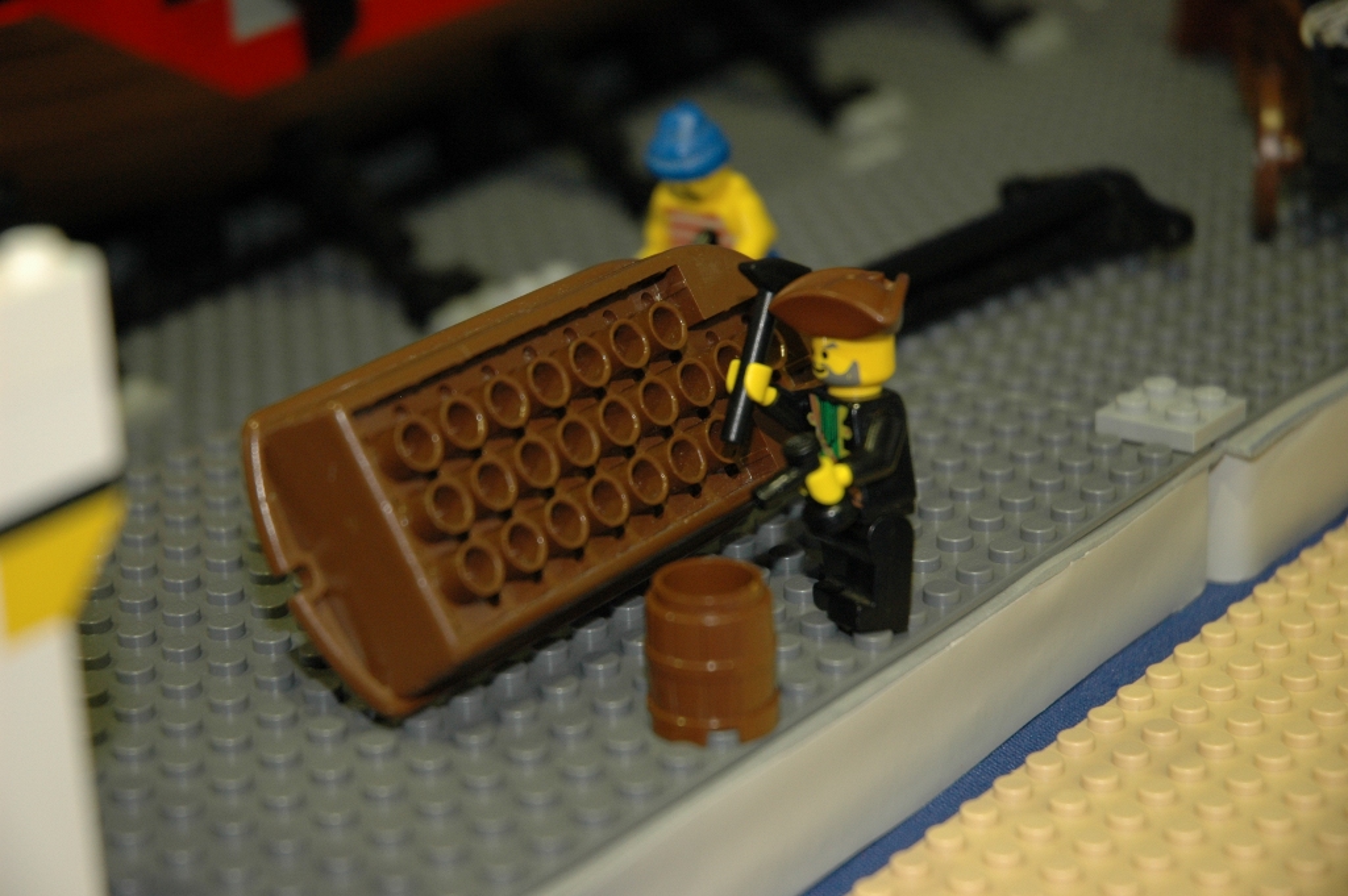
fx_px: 3928
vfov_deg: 13.0
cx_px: 674
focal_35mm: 105
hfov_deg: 19.5
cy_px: 448
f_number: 4.5
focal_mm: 70
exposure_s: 1/15
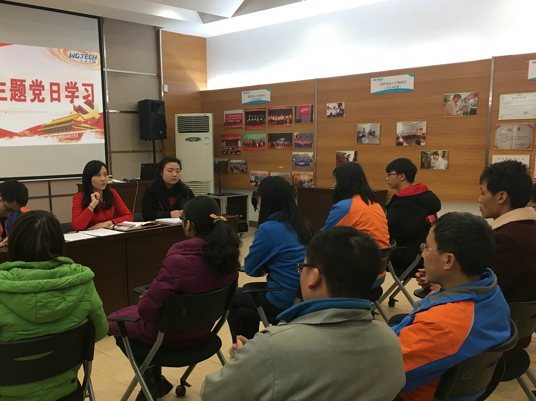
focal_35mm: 36
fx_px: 557
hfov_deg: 51.2
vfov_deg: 39.5
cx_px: 229
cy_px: 237
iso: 100
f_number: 2.2
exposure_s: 1/33
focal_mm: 4.15
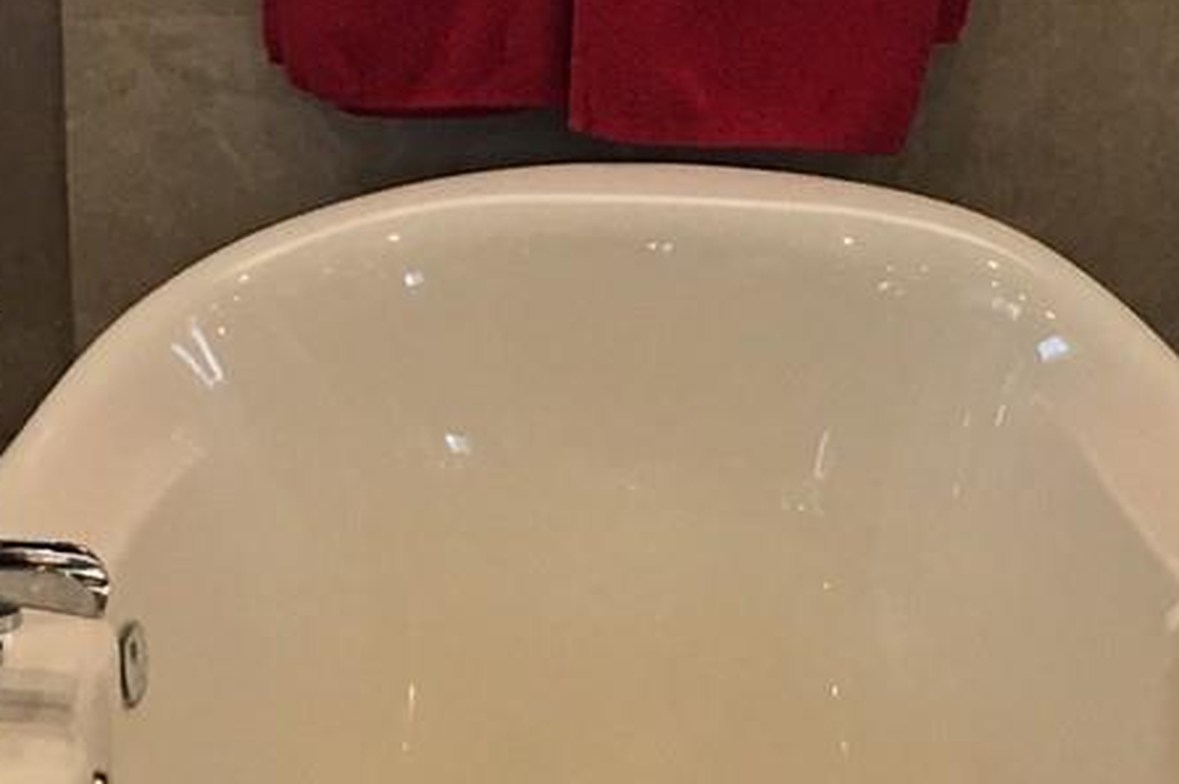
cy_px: 279
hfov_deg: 14.9
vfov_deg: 9.9
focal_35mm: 138
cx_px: 529
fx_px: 4516
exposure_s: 1/30
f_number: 2.2
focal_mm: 4.15
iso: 32
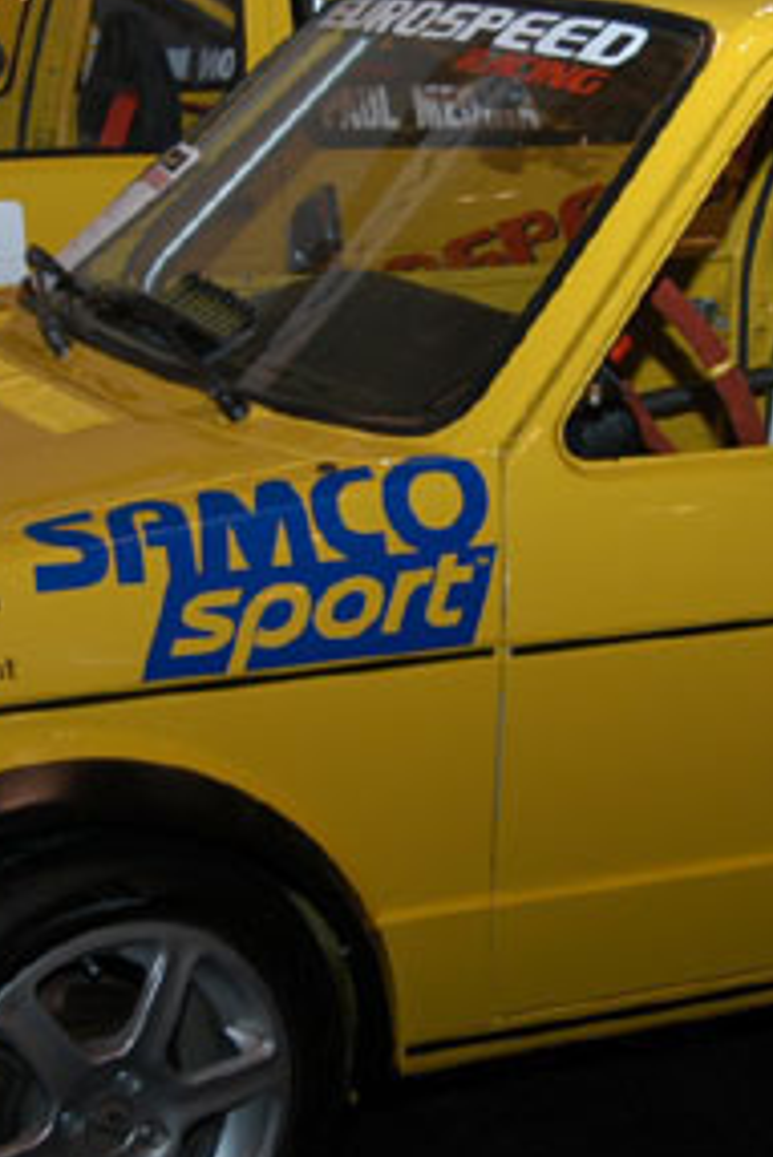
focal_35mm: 85
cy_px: 566
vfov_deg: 23.9
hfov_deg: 16.0
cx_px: 565
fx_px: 2734
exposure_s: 1/60
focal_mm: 24
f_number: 5
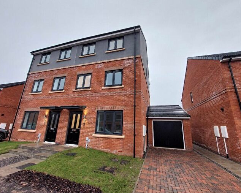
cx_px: 124
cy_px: 98
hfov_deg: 100.6
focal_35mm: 14
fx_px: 100
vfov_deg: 88.0
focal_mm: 1.74
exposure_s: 1/100
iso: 64
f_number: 2.2
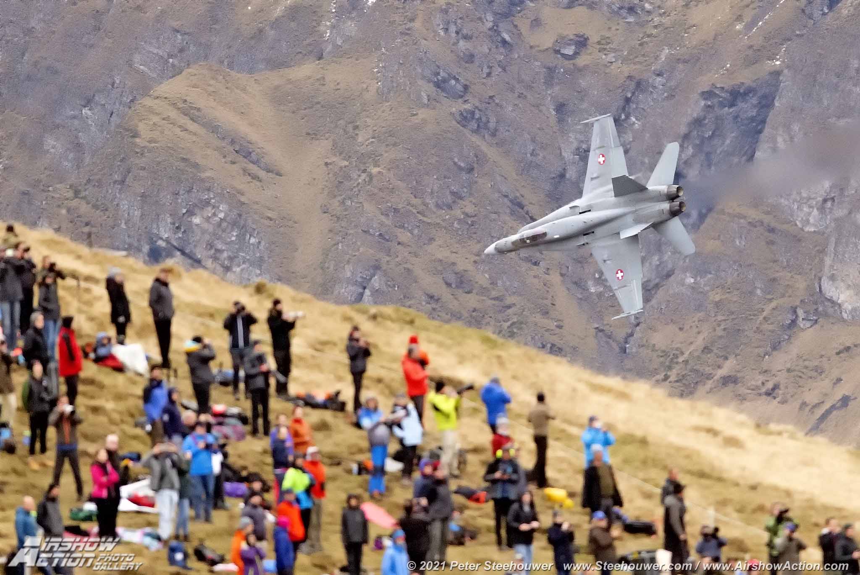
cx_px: 430
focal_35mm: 600
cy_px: 288
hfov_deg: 3.4
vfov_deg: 2.3
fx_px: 14341
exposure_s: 1/5000
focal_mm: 400
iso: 1600
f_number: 4
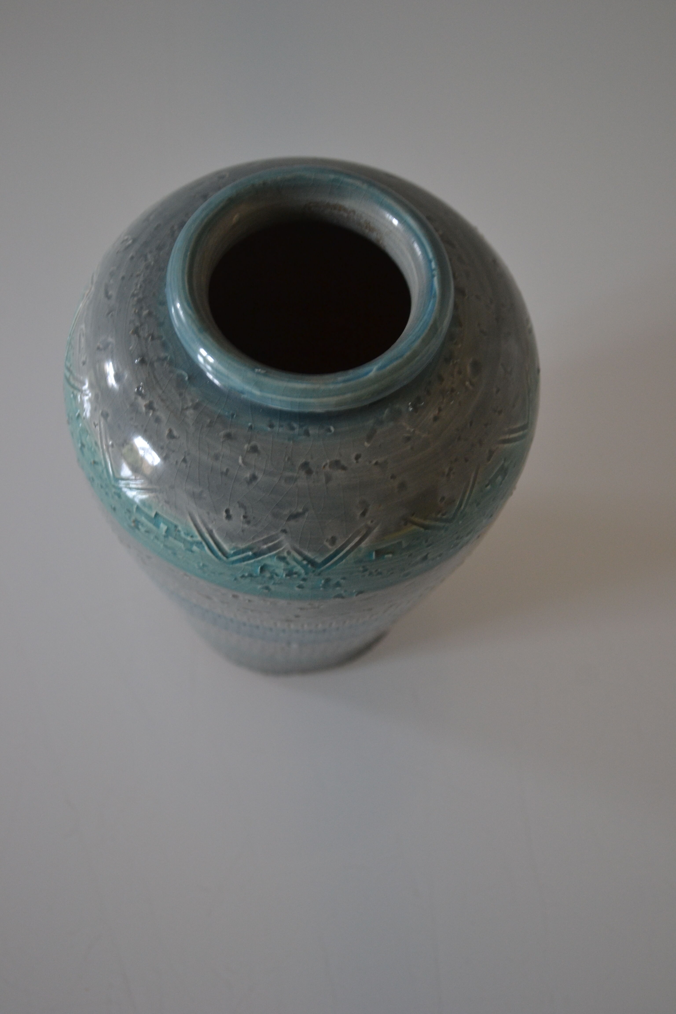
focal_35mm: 63
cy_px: 507
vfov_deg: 31.9
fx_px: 1774
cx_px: 338
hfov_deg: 21.6
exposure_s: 1/15
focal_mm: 42
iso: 800
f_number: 5.3
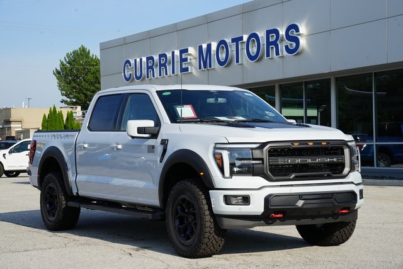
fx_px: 795
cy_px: 134
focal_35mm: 71
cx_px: 202
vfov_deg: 19.2
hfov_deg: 28.4
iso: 100
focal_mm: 71
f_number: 13
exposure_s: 1/100
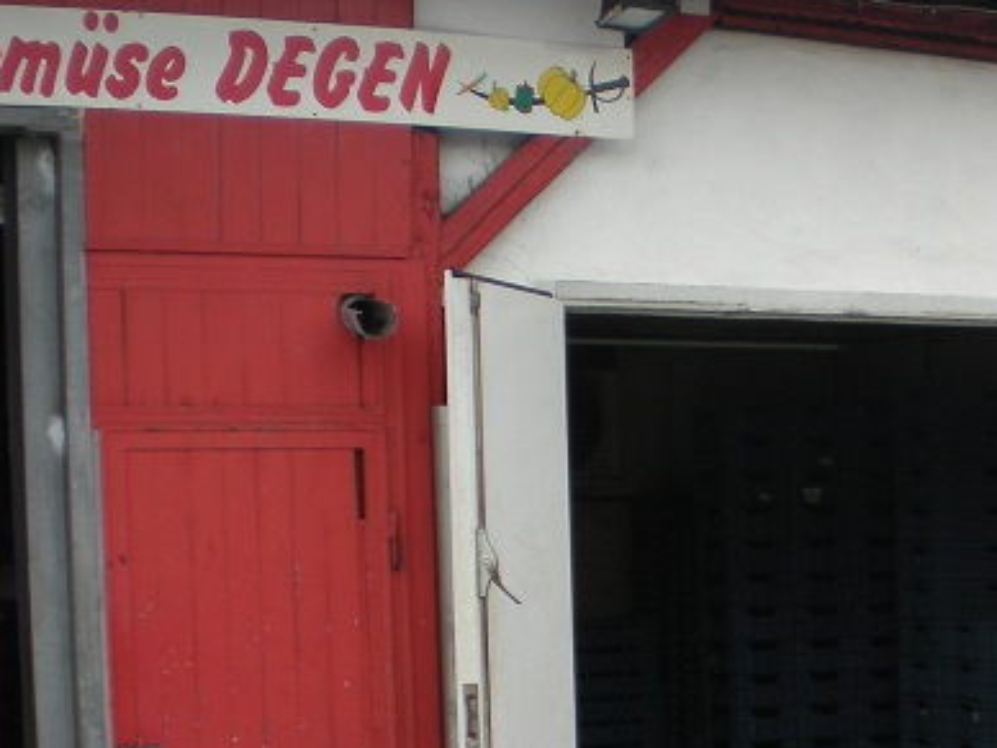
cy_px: 720
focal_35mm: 80
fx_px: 2304
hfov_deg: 23.3
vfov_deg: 18.0
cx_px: 1023
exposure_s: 1/173
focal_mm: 6.3
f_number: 3.1
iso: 64
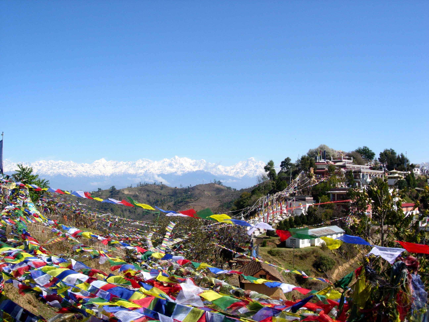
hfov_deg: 45.8
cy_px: 161
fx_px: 508
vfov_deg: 35.1
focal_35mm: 41
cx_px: 214
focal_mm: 8.5
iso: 64
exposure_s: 1/745
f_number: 4.9
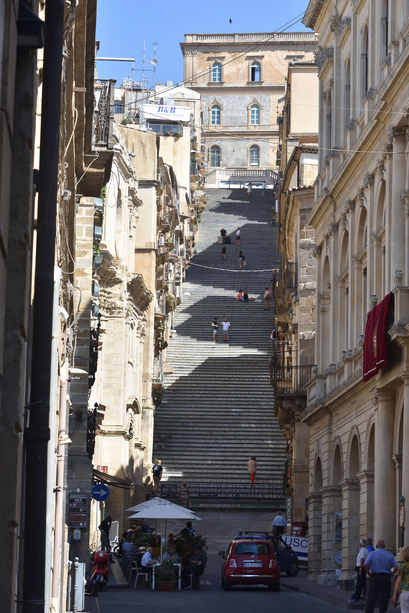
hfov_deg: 12.2
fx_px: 1917
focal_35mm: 112
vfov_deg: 18.2
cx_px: 204
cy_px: 306
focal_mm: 75
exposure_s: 1/1250
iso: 800
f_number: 9
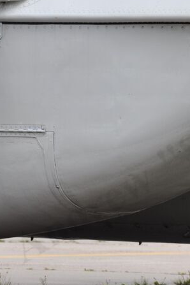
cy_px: 48
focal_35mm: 621
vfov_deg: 3.3
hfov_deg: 2.2
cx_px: 365
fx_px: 4919
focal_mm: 145
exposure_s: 1/200
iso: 200
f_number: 8
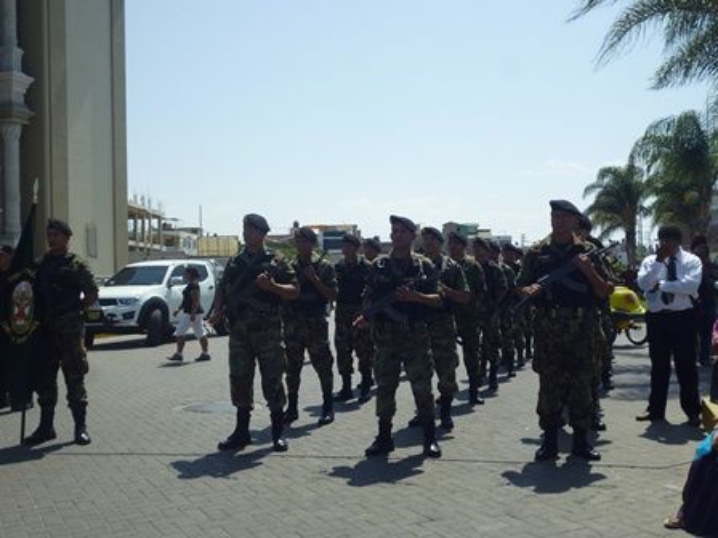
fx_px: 850
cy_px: 269
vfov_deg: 35.1
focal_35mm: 41
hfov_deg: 45.8
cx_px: 359
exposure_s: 1/125
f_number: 11
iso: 100
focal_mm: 7.3
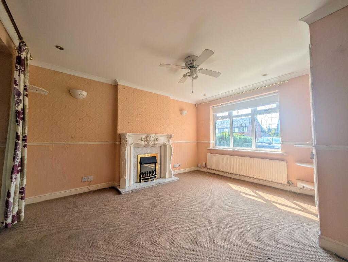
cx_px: 174
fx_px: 121
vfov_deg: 94.6
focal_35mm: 12
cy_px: 131
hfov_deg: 110.5
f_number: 1.7
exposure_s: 1/766
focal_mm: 2.02
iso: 54
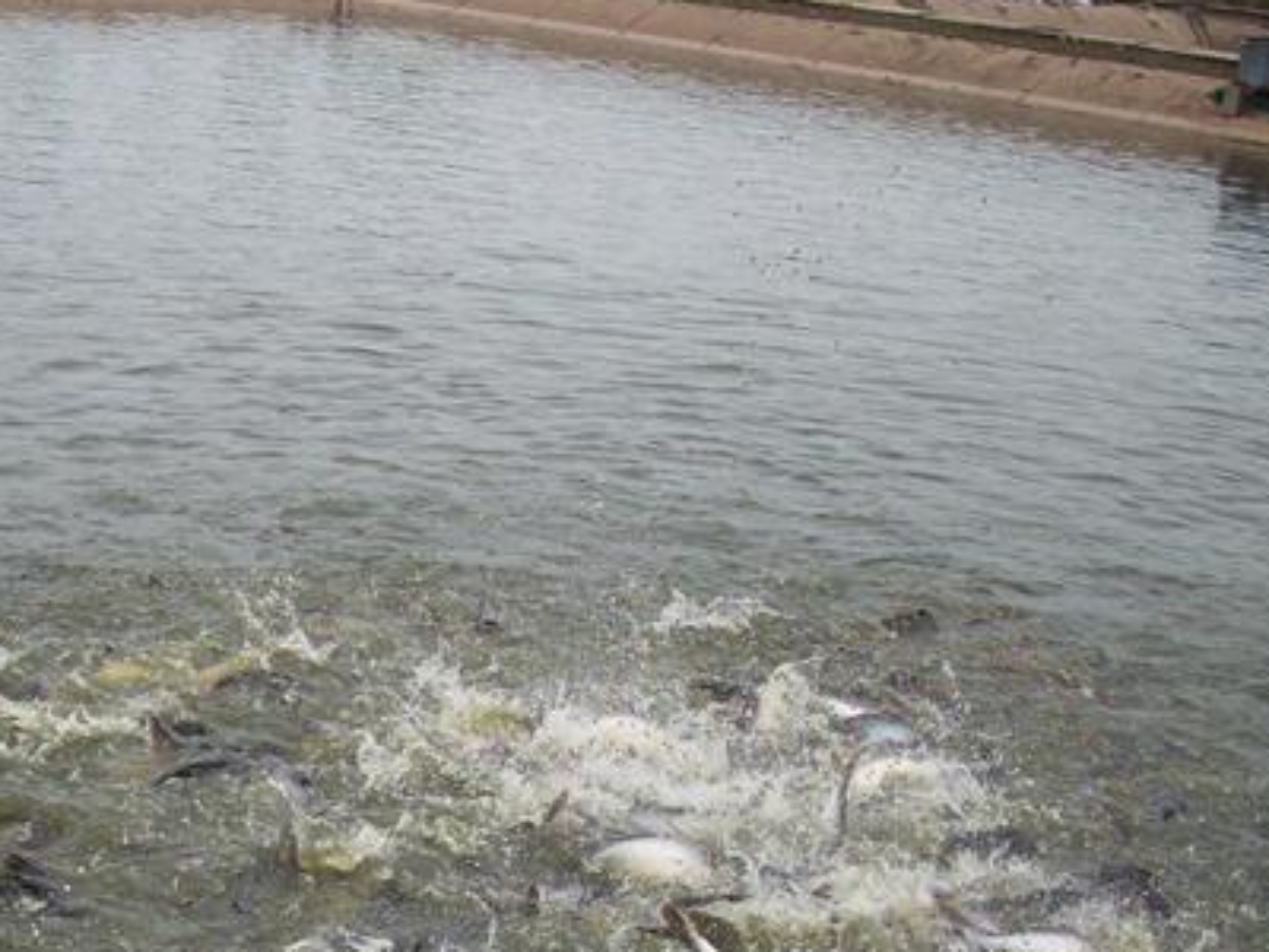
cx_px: 200
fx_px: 2713
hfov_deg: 25.7
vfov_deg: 19.7
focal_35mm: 74
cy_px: 784
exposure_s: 1/503
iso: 80
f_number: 2.8
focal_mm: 6.2
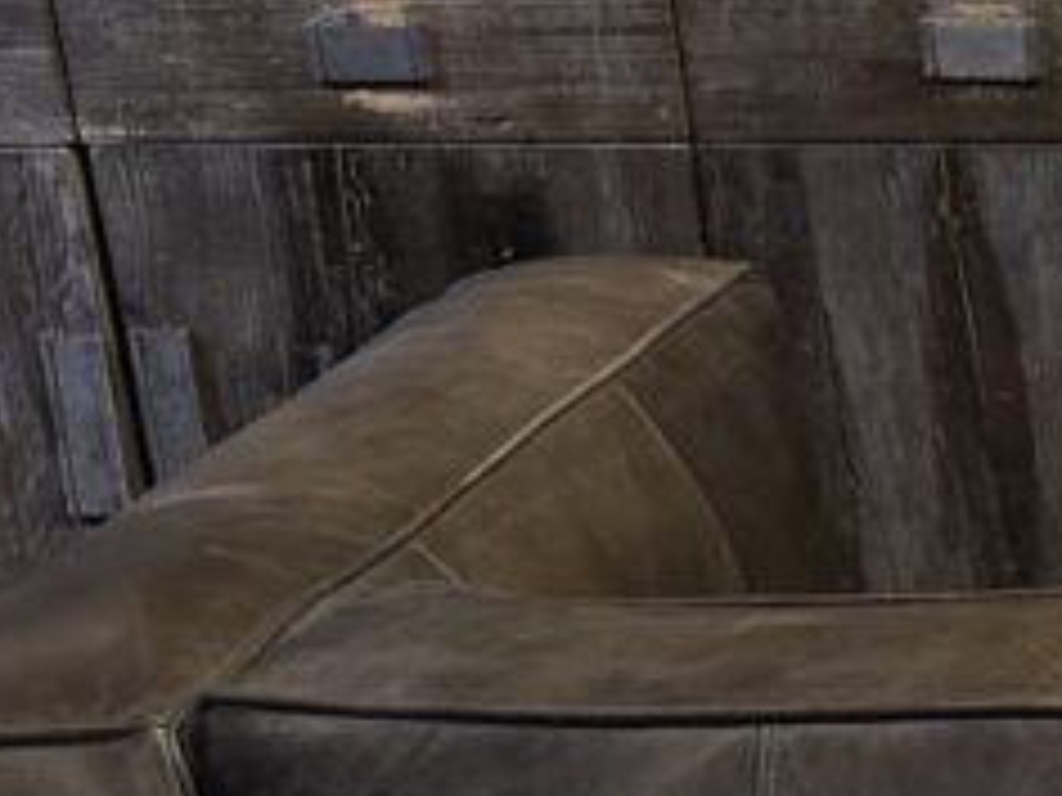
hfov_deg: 12.7
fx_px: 3743
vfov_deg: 12.1
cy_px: 648
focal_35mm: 122
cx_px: 2498
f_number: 1.78
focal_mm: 6.86
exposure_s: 1/50
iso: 125
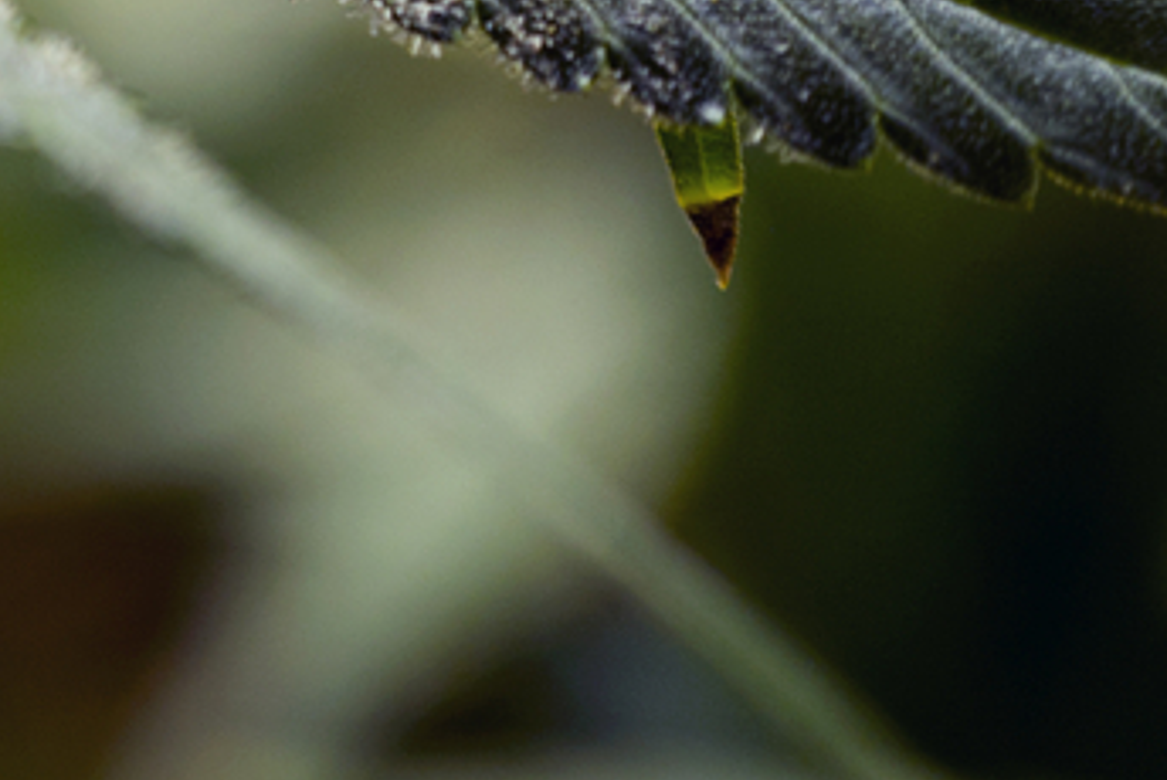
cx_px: -1829
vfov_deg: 8.2
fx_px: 5223
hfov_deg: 10.5
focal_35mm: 161
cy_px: -743
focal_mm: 28
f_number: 2.8
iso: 100
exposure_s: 1/320
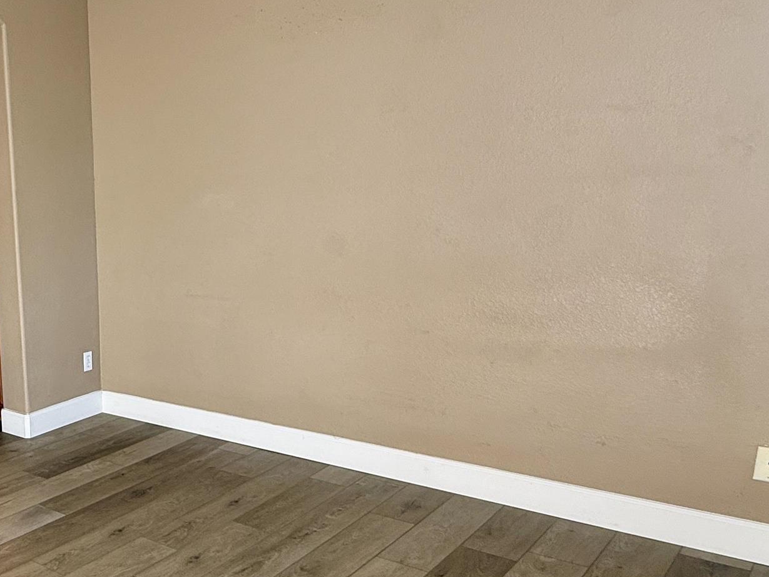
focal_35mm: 35
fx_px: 778
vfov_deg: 40.3
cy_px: 375
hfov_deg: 45.2
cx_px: 14
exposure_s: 1/120
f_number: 2.2
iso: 80
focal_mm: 2.22
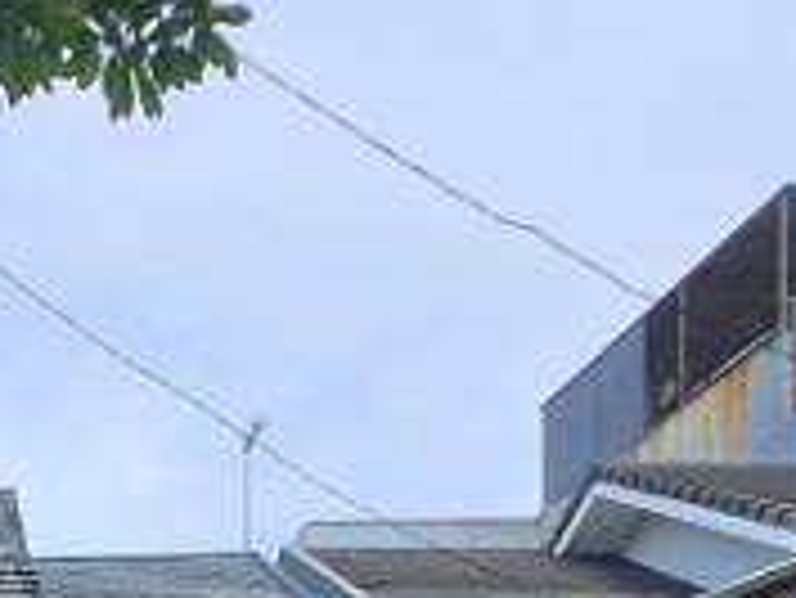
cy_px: 917
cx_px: -65
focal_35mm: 45
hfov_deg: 36.1
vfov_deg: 24.4
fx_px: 1035
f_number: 2.2
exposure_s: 1/2037
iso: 40
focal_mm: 1.42
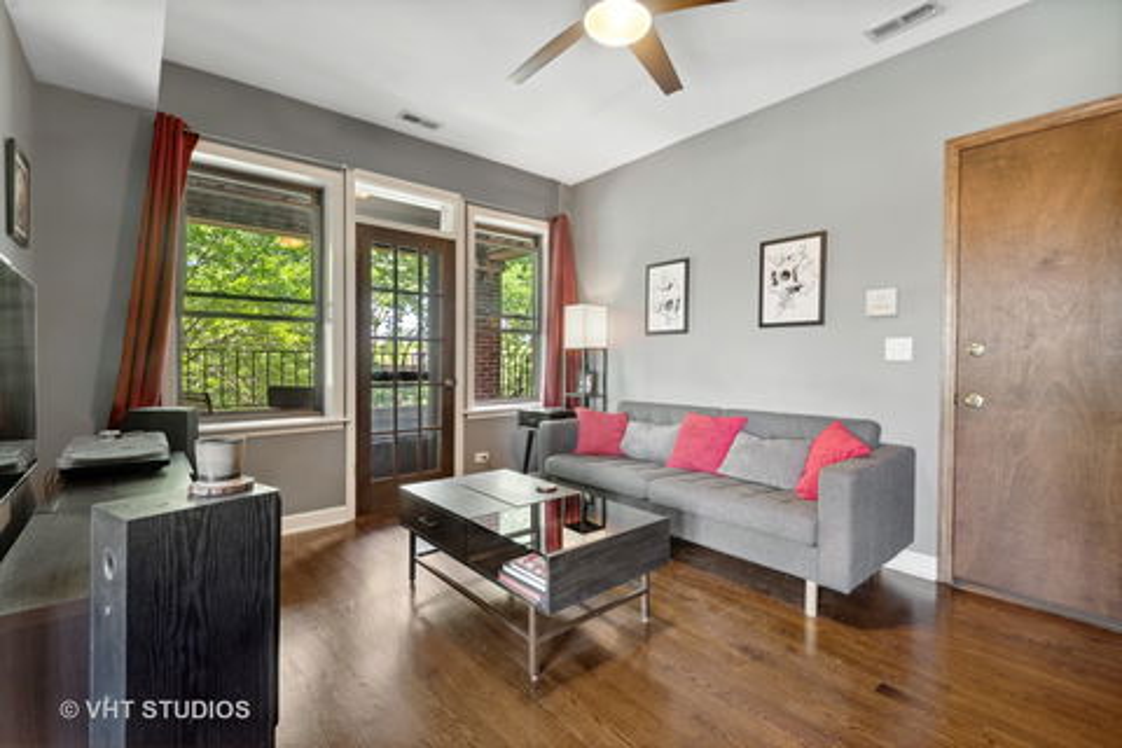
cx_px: 561
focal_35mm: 16
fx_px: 499
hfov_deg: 96.7
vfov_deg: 73.7
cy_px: 374
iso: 400
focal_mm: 16
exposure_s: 1/30
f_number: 8
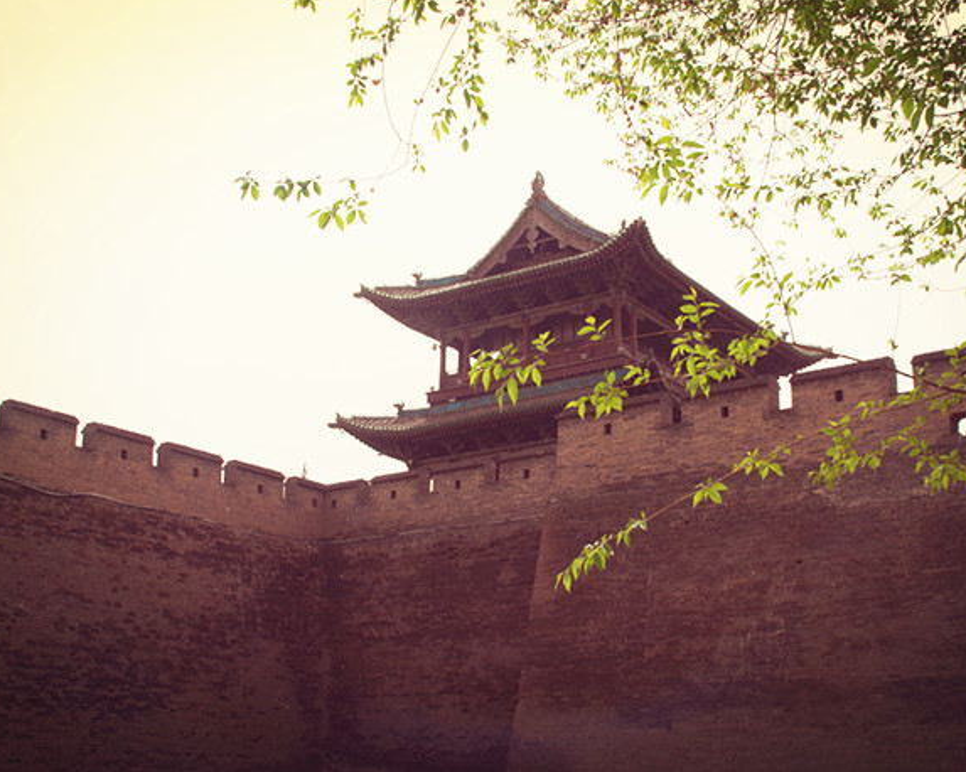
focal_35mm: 48
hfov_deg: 38.8
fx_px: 1372
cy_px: 384
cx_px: 518
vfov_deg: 31.4
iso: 200
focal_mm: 28
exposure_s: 1/160
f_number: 14
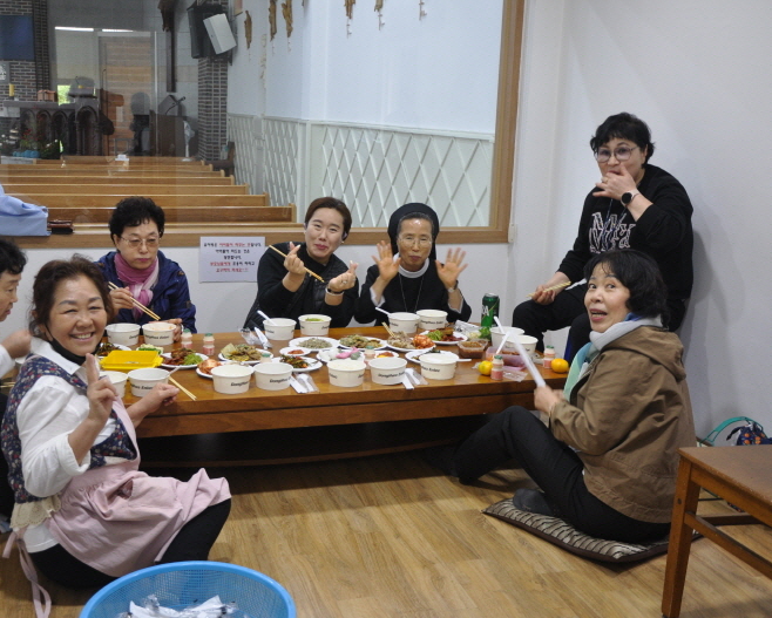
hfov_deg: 44.7
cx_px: 338
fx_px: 937
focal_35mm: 41
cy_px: 310
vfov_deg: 36.5
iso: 450
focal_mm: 24
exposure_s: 1/15
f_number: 4
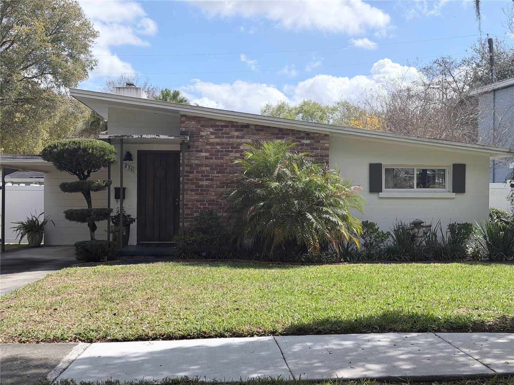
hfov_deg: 39.7
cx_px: 257
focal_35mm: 48
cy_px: 192
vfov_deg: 30.3
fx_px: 713
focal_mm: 6.76
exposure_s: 1/4098
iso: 80
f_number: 1.78
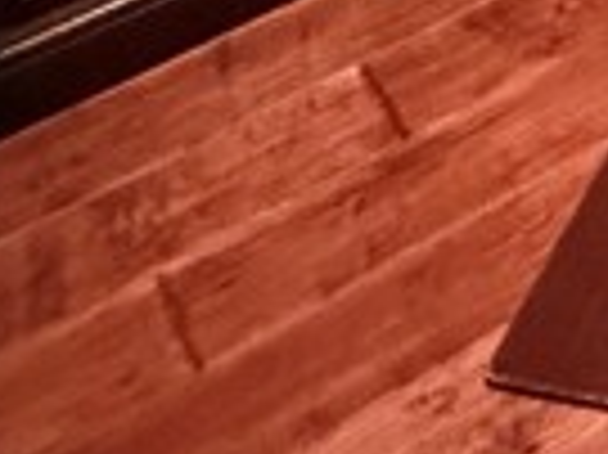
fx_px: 1860
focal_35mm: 106
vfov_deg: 9.2
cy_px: -1115
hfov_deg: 15.7
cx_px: 1121
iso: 1250
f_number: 2.2
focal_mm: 2.22
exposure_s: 1/60
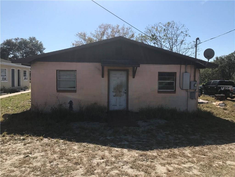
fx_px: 190
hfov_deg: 63.4
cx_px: 118
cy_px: 88
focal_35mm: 28
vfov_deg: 49.7
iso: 20
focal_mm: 3.99
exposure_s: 1/2994
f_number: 1.8
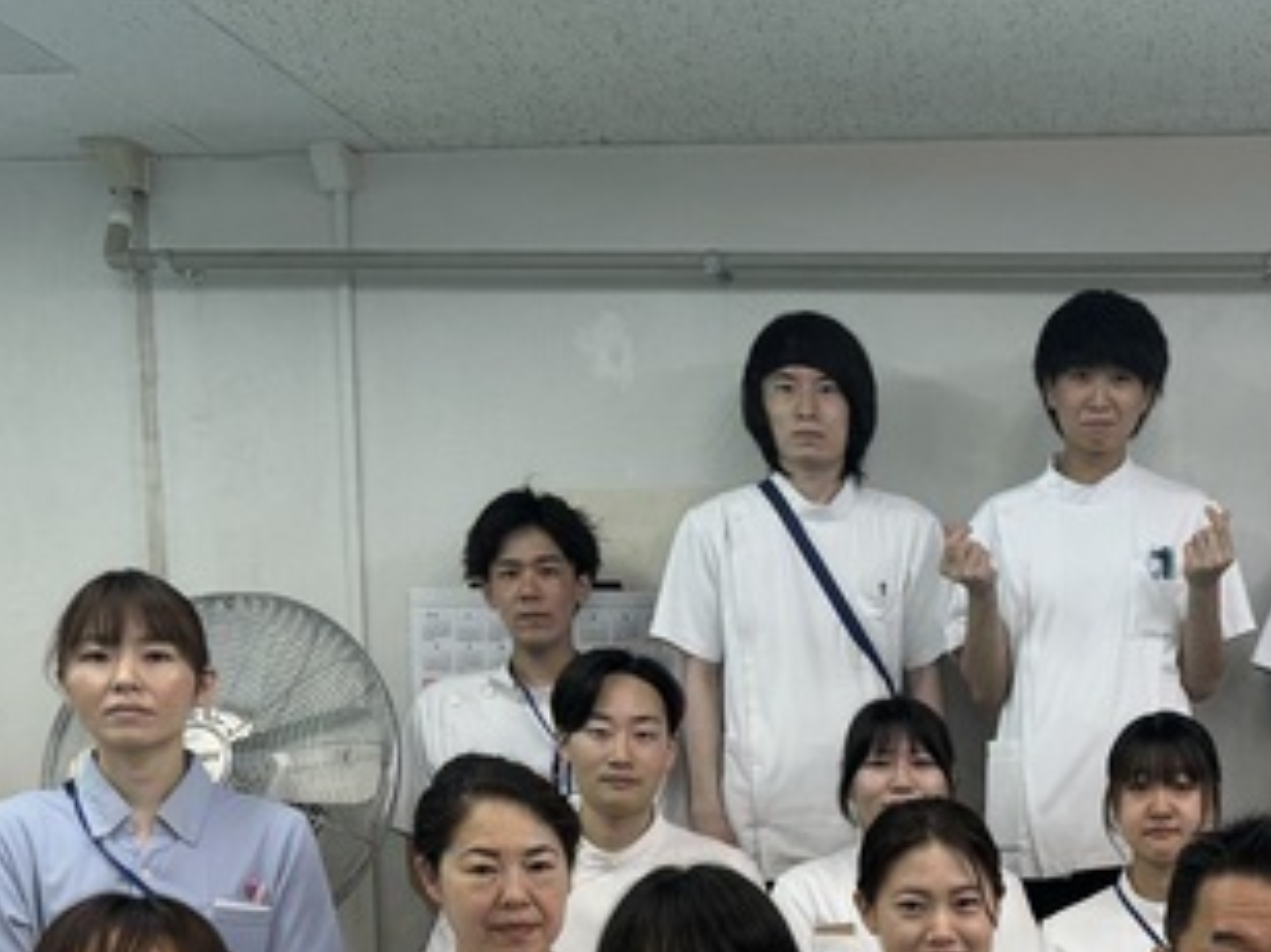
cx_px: 1035
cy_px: 956
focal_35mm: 50
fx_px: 1835
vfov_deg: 27.4
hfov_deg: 36.8
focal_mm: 6.76
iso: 80
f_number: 1.78
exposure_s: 1/100
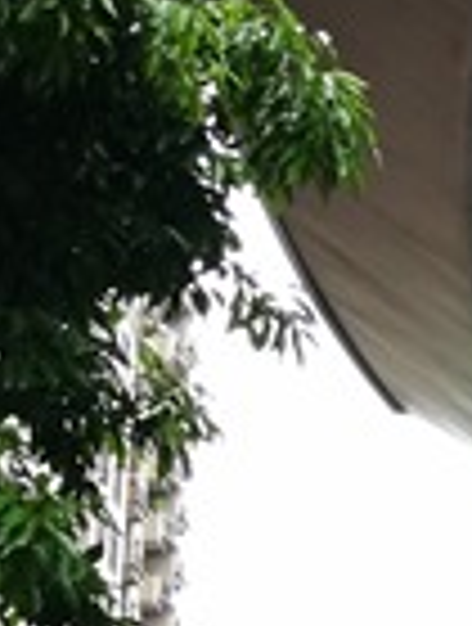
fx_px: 2805
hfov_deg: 8.8
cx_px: 1106
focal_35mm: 155
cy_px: 689
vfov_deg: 12.5
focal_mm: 4.5
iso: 50
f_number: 2.2
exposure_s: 1/60
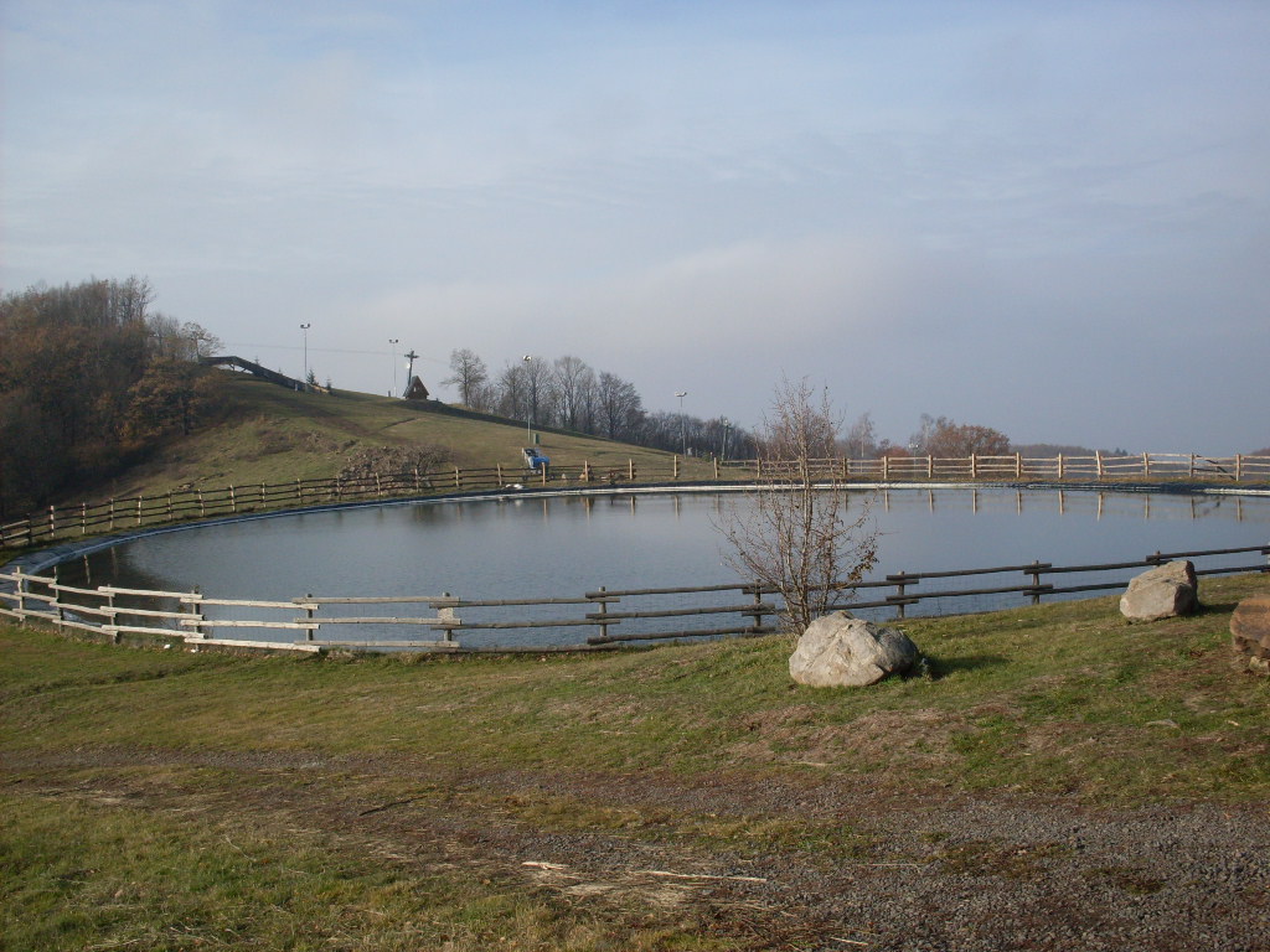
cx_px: 635
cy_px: 476
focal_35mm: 38
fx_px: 1394
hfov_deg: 49.0
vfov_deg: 37.7
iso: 80
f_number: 8.4
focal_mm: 6.3
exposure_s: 1/250
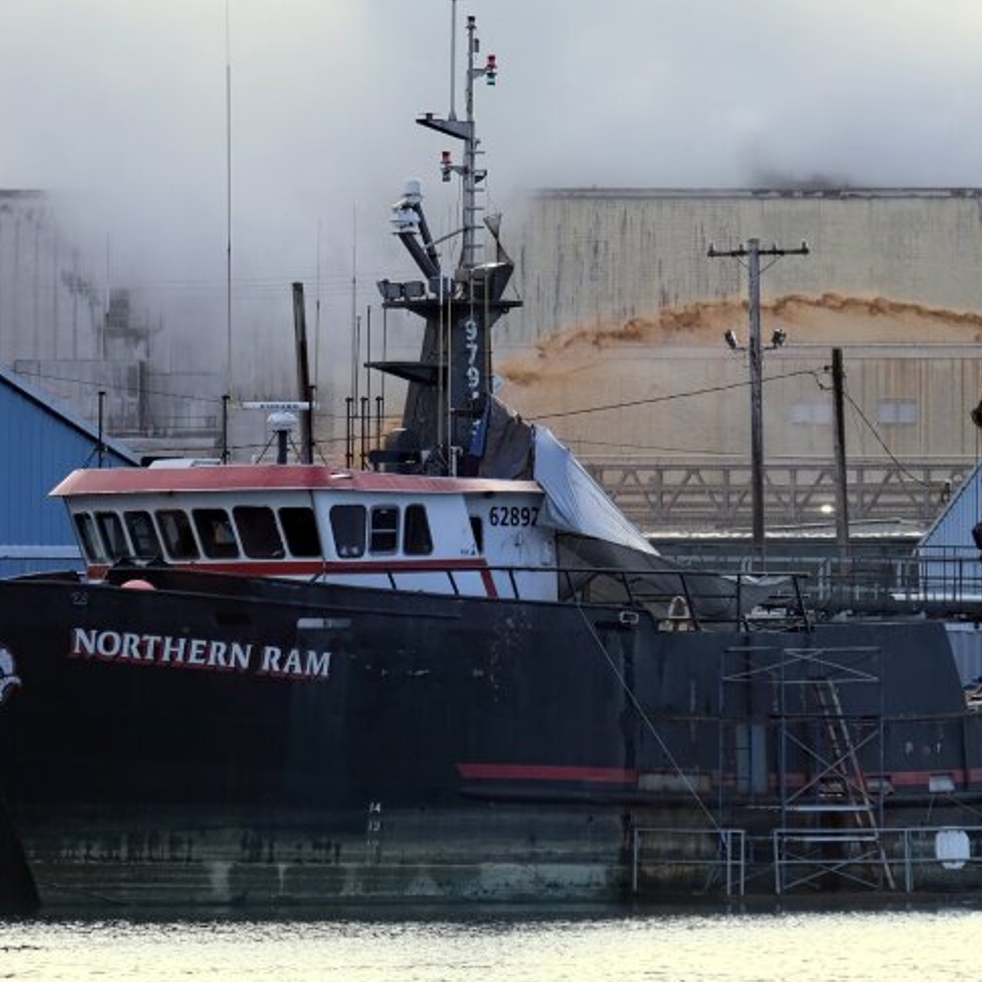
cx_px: 574
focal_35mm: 420
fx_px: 13480
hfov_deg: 4.2
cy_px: 528
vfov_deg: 4.2
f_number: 5.6
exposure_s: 1/320
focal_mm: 200
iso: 160
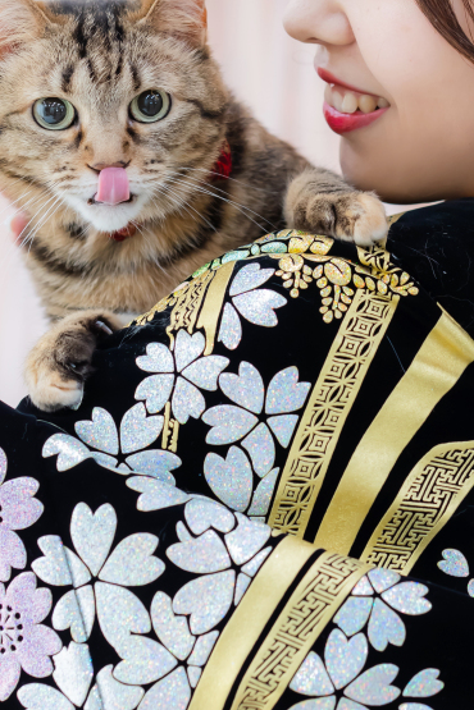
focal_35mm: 119
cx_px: 292
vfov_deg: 17.0
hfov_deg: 11.5
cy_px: 123
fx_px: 2350
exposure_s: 1/160
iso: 1600
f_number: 3.5
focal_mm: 55
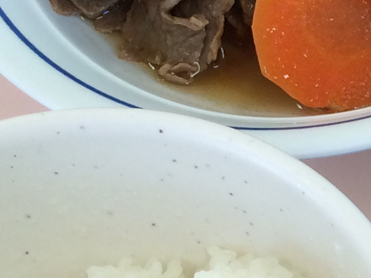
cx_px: 753
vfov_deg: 9.4
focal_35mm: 158
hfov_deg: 11.3
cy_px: 239
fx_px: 1693
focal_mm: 4.12
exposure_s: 1/60
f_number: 2.2
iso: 50
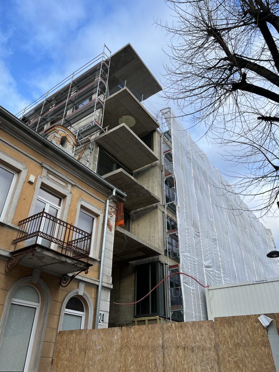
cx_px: 140
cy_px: 186
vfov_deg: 67.3
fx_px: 279
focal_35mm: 26
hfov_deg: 53.1
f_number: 1.5
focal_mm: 5.7
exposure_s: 1/632
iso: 50
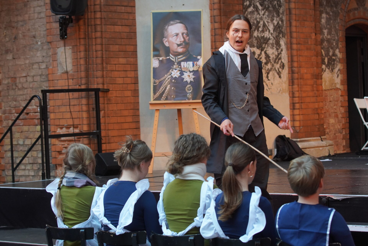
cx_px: 184
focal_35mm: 105
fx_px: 1074
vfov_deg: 13.1
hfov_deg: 19.4
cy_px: 123
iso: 1250
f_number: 4
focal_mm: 70
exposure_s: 1/160
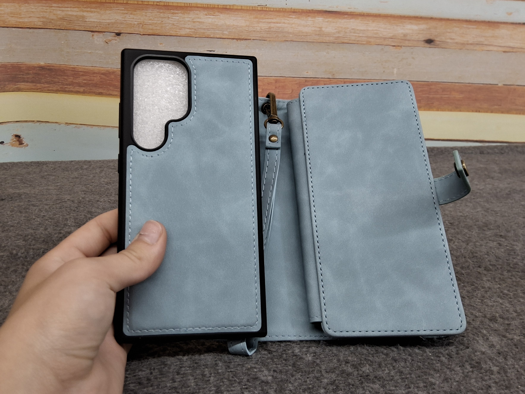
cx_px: 262
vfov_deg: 54.9
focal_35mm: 25
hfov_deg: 69.4
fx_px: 379
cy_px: 197
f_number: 2
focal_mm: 3.08
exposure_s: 1/50
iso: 160
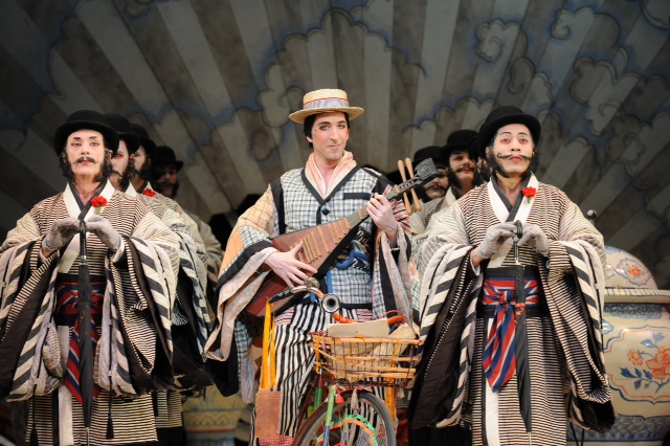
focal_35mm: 140
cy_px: 223
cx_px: 335
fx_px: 2604
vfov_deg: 9.8
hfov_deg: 14.7
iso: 2000
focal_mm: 140
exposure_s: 1/500
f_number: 5
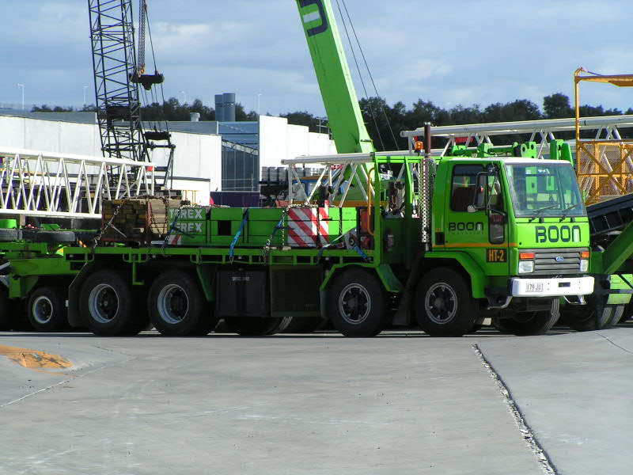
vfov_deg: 6.6
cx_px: 316
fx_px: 4133
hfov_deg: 8.8
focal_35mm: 226
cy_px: 238
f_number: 5.6
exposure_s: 1/500
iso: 50
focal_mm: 34.5
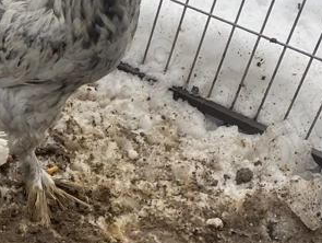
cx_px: -70
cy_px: 144
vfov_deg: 16.8
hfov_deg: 20.7
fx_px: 820
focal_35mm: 88
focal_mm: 4.25
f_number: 1.8
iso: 32
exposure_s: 1/436
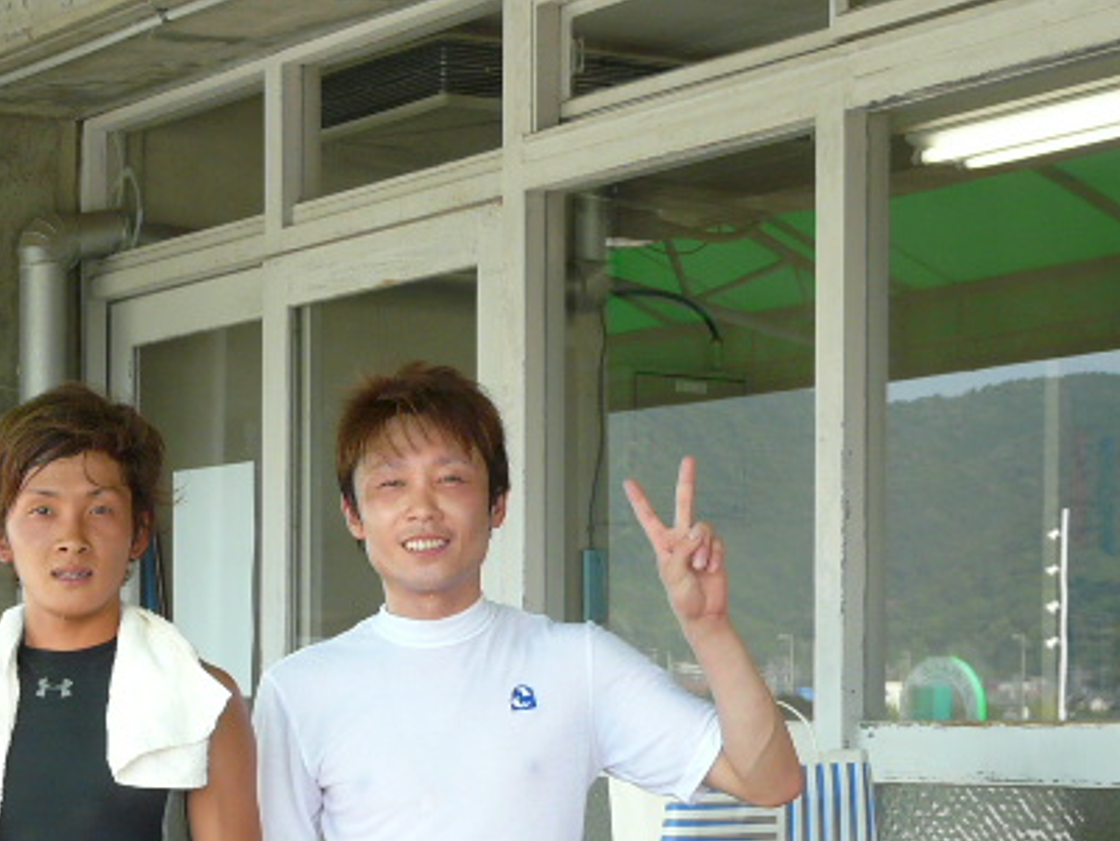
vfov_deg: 14.9
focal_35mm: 99
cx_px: 237
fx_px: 3204
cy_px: 665
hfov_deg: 19.6
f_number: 3.2
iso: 100
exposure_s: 1/160
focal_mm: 8.1
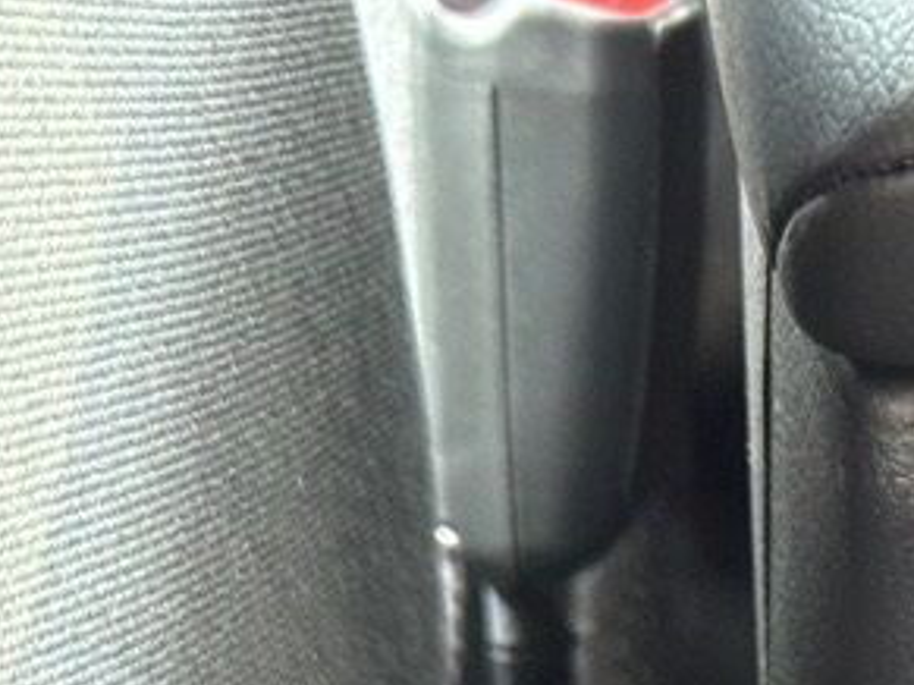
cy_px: 1172
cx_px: 1523
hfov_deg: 11.1
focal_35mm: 169
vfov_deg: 8.5
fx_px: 4460
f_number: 1.78
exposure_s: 1/40
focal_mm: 6.76
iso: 400
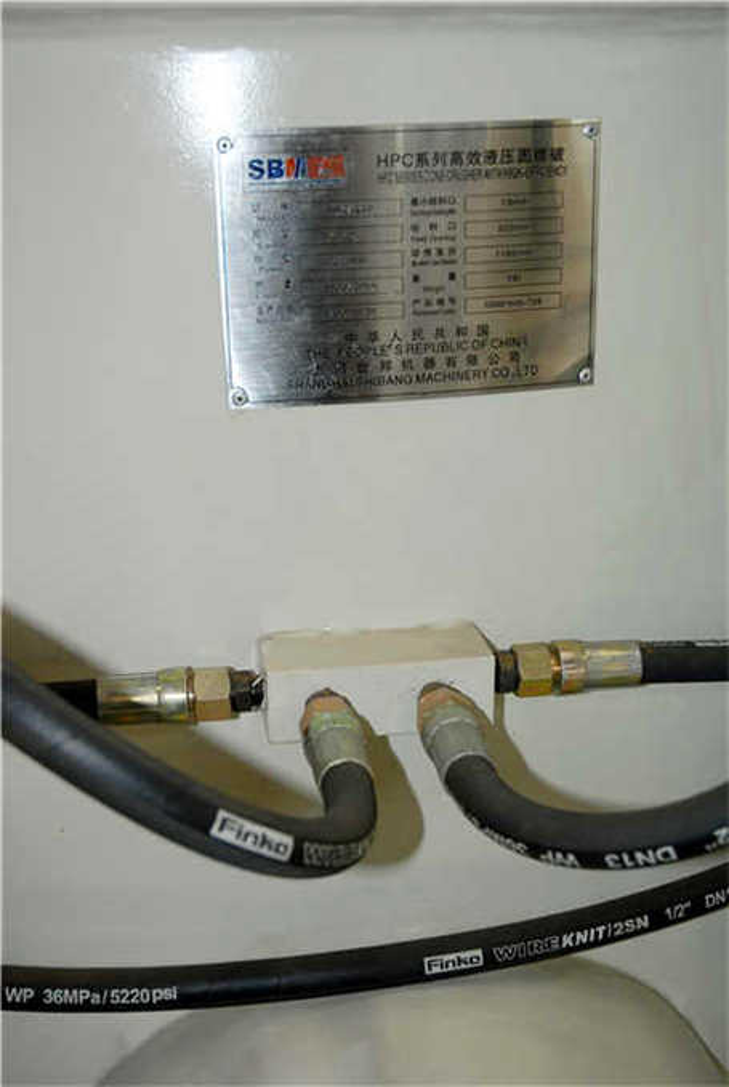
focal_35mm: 46
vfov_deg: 42.3
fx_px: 1407
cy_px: 544
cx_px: 364
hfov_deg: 29.0
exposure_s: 1/60
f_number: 5
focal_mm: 31
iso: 200
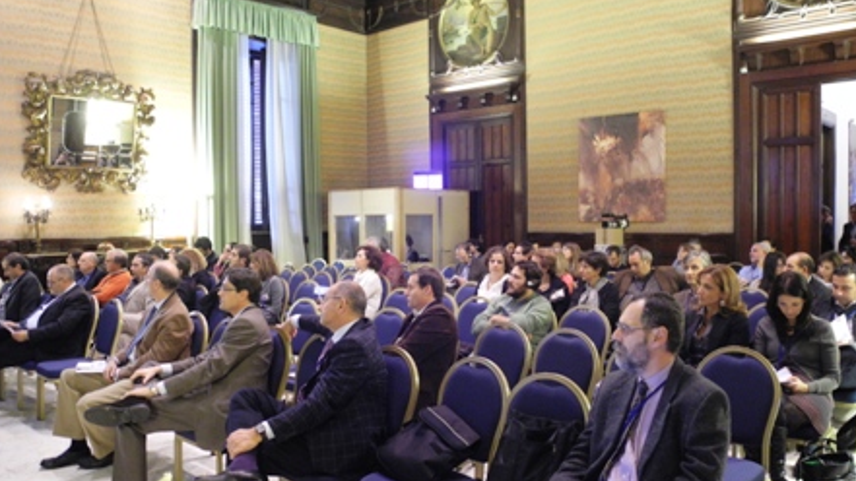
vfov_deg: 37.8
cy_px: 256
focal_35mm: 31
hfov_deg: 62.6
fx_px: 704
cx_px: 429
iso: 400
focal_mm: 6
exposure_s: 1/7.2
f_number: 2.8
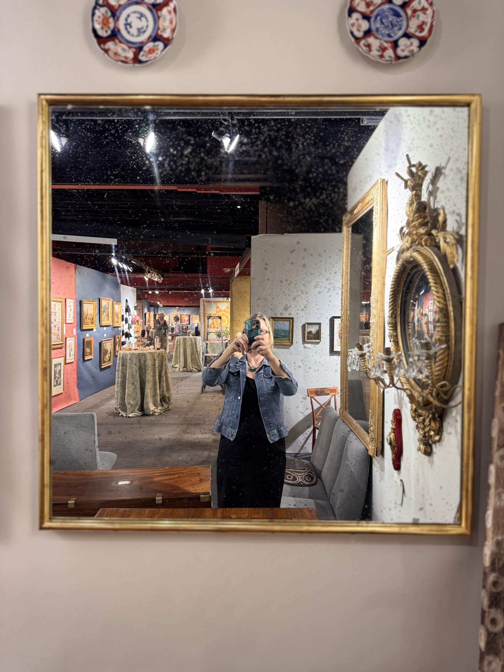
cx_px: 252
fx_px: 466
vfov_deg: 71.6
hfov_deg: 56.8
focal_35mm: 24
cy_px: 336
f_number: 1.78
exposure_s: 1/60
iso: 320
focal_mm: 6.76
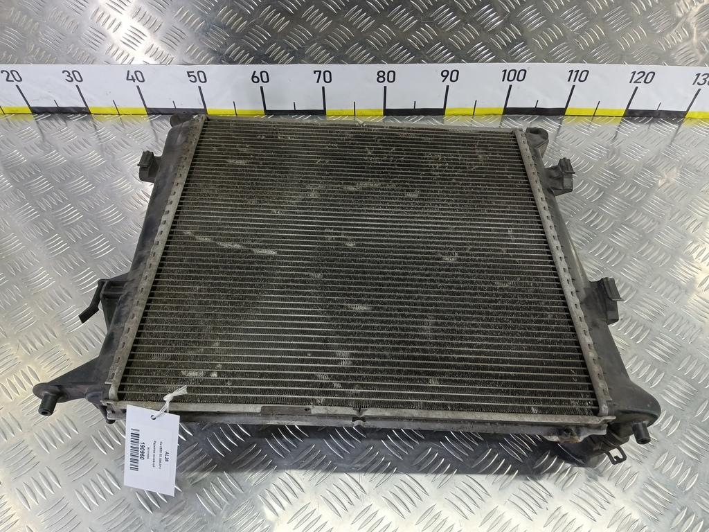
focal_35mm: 23
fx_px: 471
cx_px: 354
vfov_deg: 58.9
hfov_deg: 73.9
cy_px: 266
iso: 153
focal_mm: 4.11
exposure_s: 1/50
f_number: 1.6
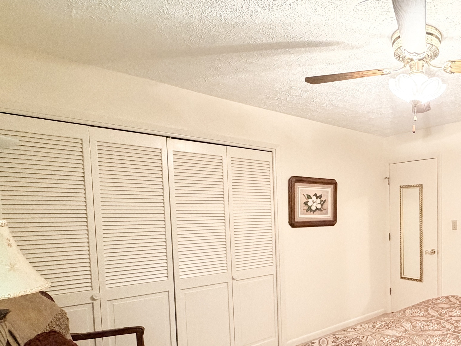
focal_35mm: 26
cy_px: 235
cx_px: 398
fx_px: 346
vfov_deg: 51.9
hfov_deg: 59.3
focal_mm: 2.22
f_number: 2.2
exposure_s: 1/60
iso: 500
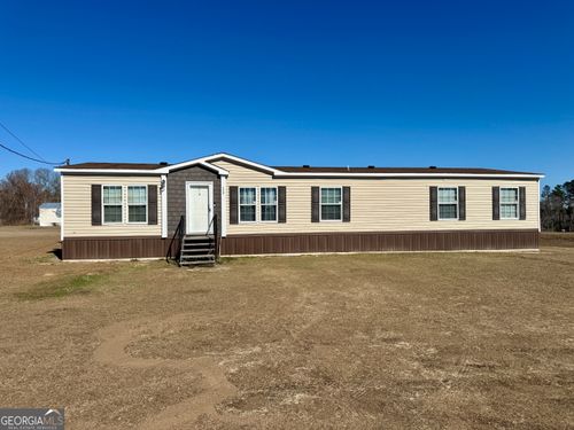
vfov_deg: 56.8
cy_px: 215
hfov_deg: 71.6
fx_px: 398
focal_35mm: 24
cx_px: 287
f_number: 1.78
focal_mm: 6.76
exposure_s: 1/10417
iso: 80
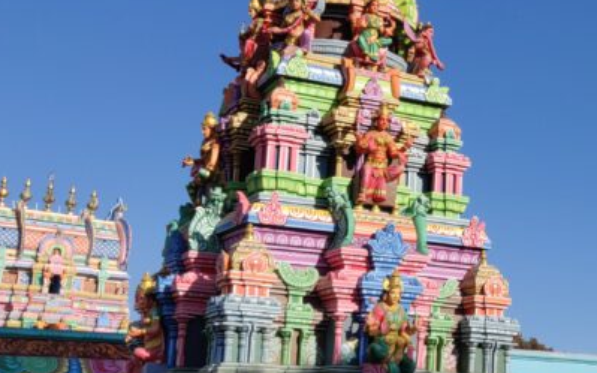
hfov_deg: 27.9
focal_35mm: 68
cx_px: 631
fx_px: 1106
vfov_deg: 19.1
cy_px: 129
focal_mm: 4.25
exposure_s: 1/2138
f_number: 1.7
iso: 100
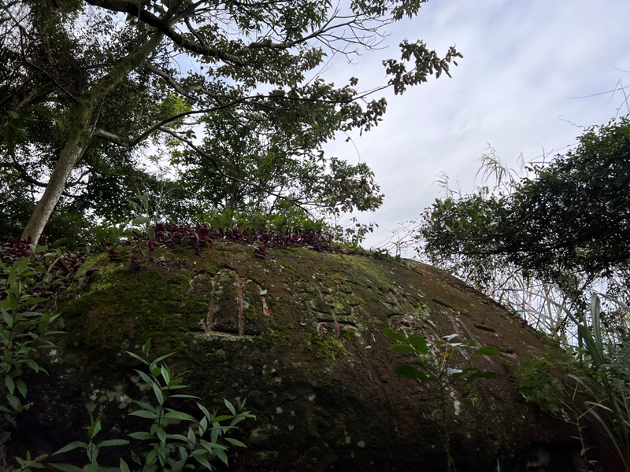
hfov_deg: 67.3
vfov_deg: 53.1
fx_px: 473
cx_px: 315
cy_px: 236
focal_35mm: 26
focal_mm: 5.7
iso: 50
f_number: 1.5
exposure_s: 1/2083
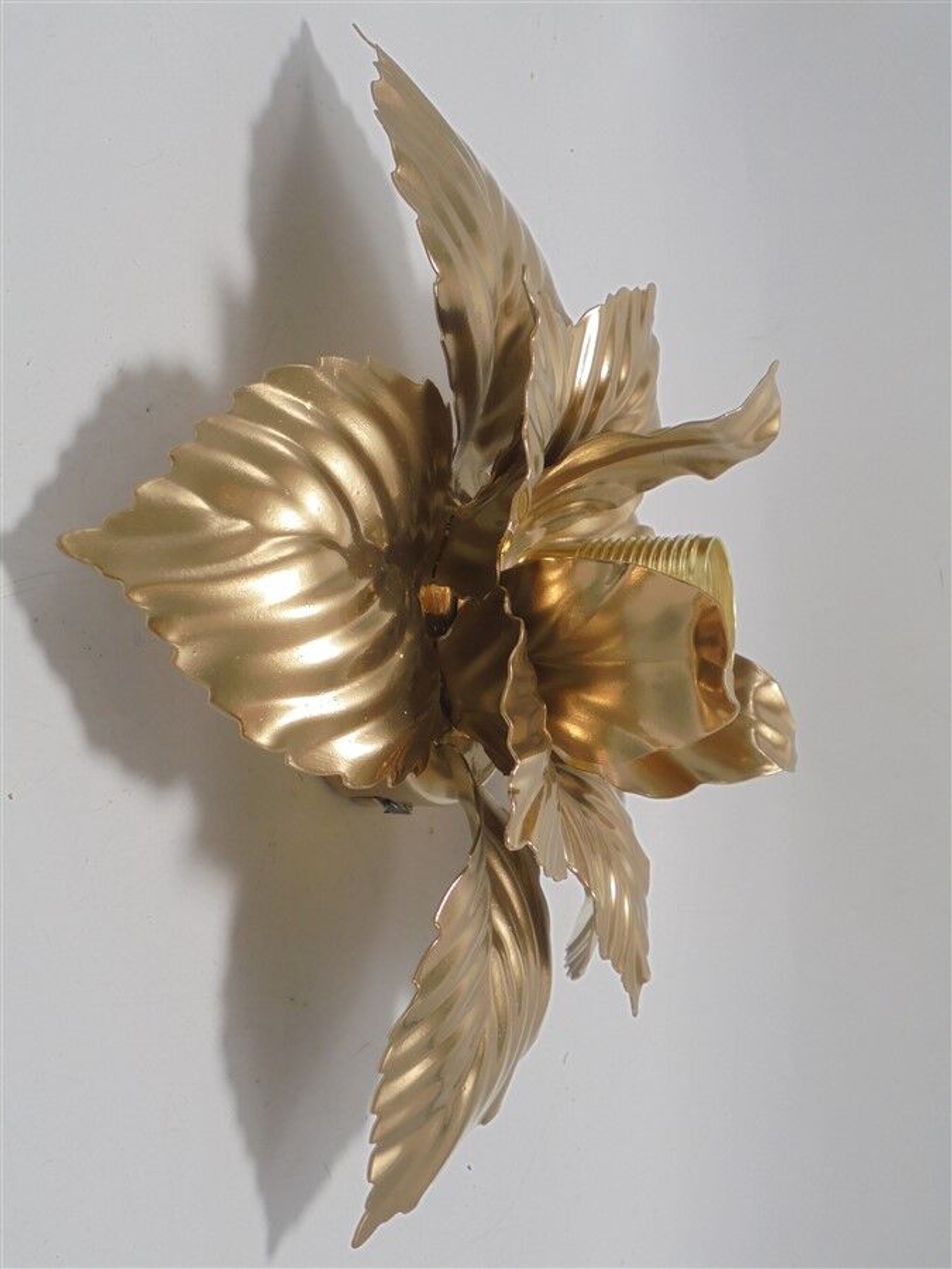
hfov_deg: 33.6
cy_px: 634
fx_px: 1577
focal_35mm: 43
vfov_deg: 43.9
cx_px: 476
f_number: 4.5
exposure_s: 1/60
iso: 100
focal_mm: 7.8
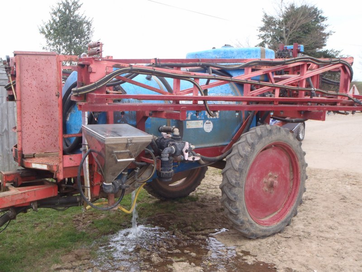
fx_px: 376
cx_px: 181
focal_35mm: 36
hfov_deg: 51.4
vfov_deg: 39.7
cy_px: 136
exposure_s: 1/60
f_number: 5
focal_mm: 6.53
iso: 80
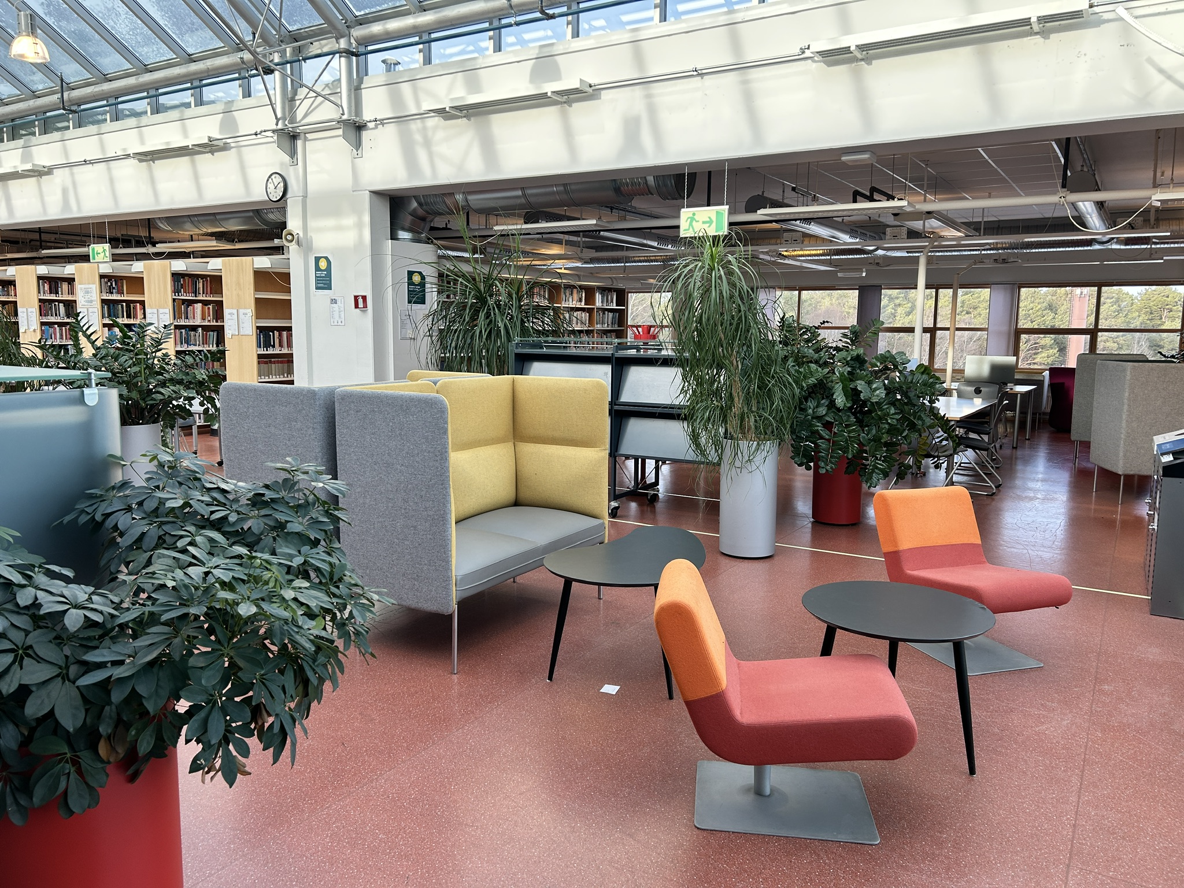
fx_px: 889
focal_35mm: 26
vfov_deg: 53.1
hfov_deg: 67.3
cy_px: 444
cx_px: 592
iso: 50
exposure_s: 1/252
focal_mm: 5.7
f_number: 1.5
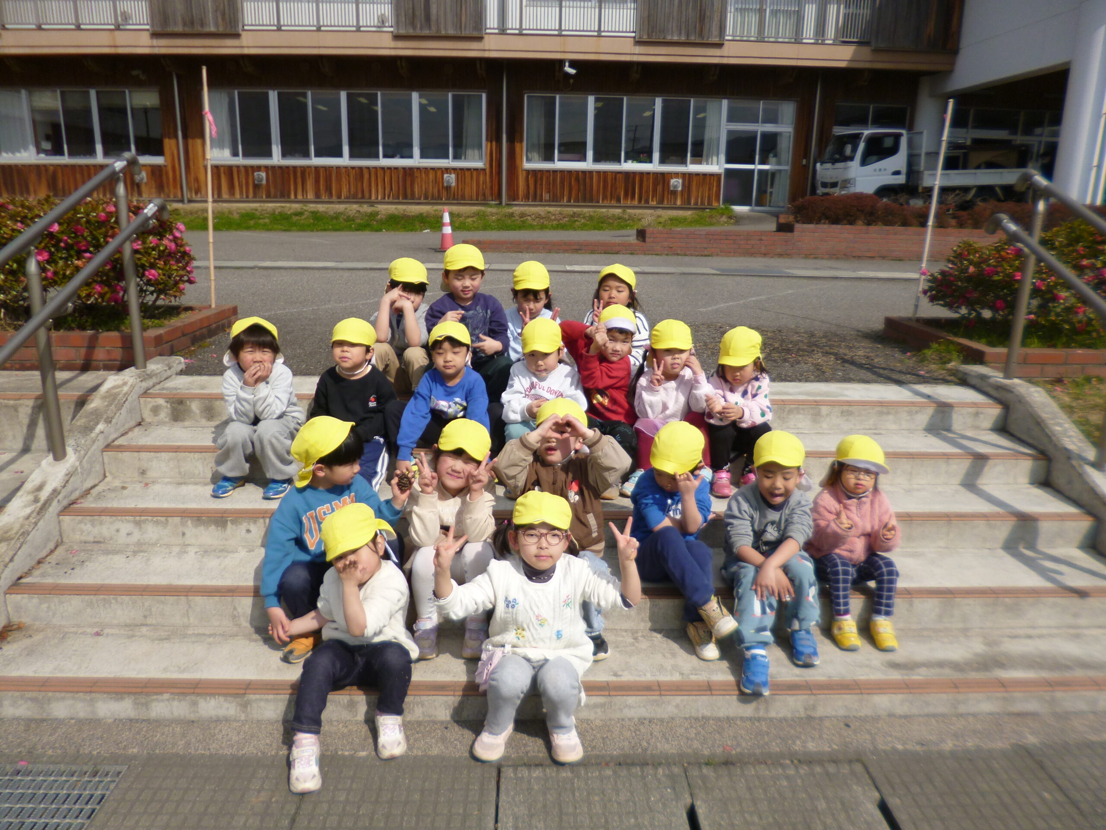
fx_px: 767
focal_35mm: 24
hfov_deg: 71.6
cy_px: 415
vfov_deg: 56.8
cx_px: 553
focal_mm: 4.3
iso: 100
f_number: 9
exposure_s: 1/200
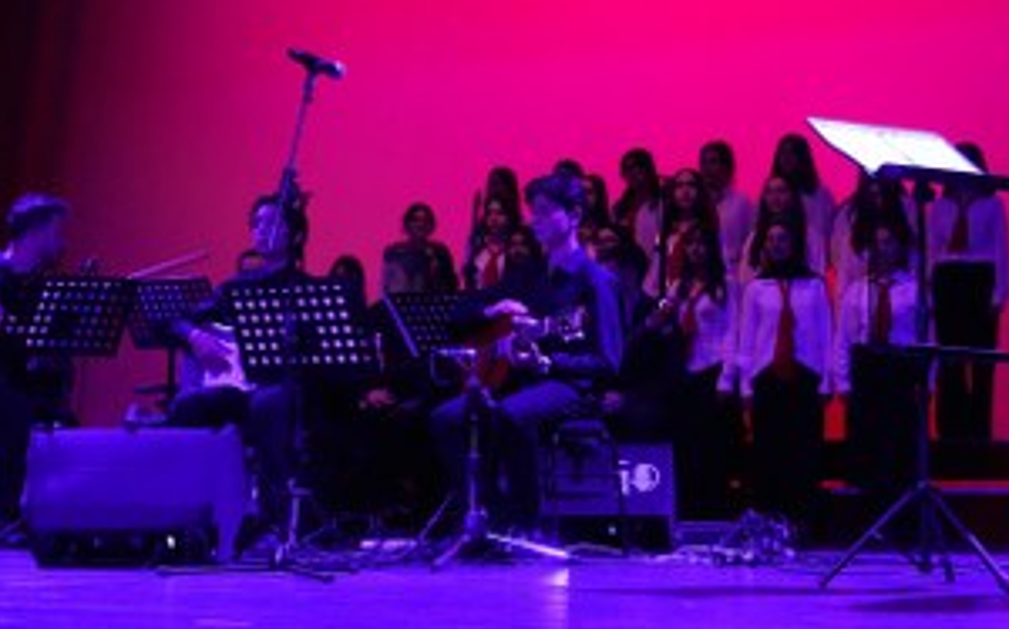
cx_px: 552
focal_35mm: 69
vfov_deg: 18.8
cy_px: 224
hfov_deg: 29.8
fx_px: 1896
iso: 12800
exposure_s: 1/80
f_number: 4
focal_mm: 43
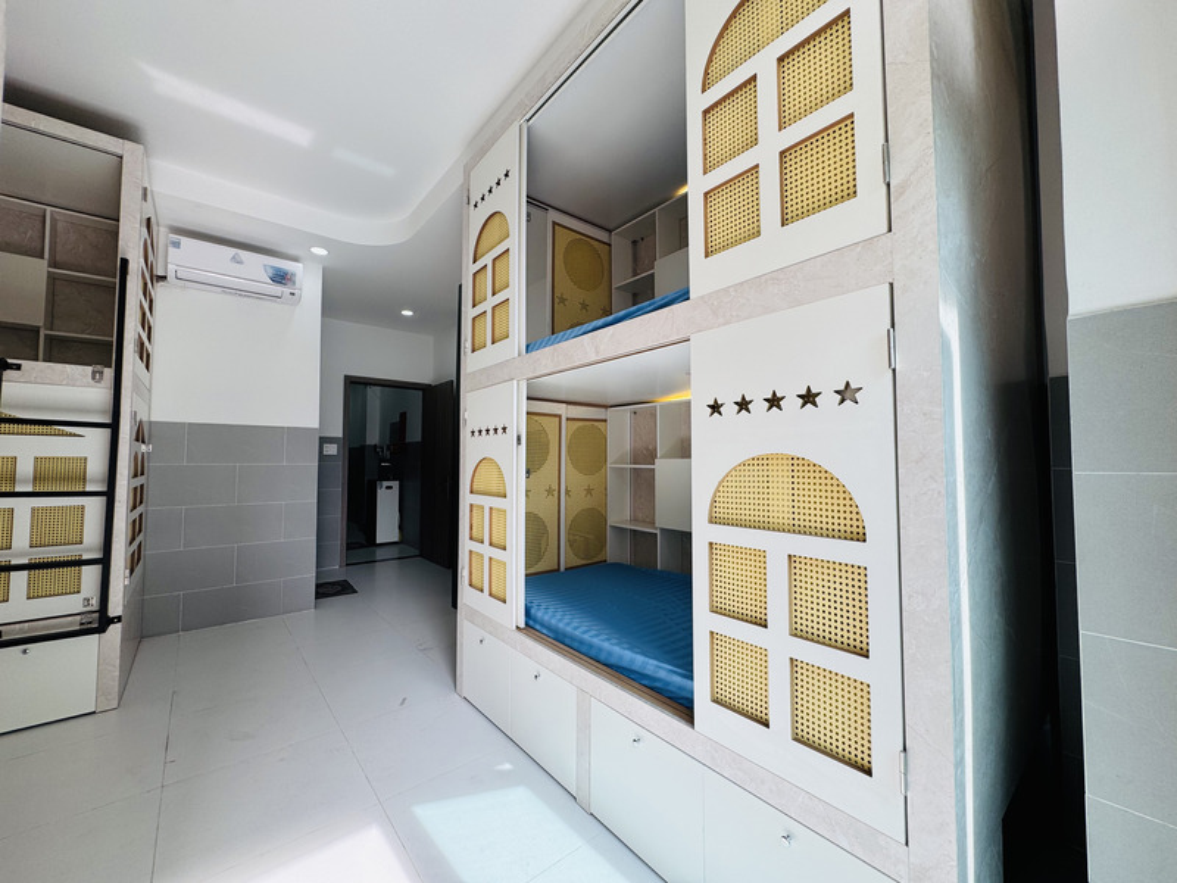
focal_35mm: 14
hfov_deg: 102.1
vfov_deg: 85.7
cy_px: 442
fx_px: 476
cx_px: 588
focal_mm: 2.22
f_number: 2.2
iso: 40
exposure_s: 1/307
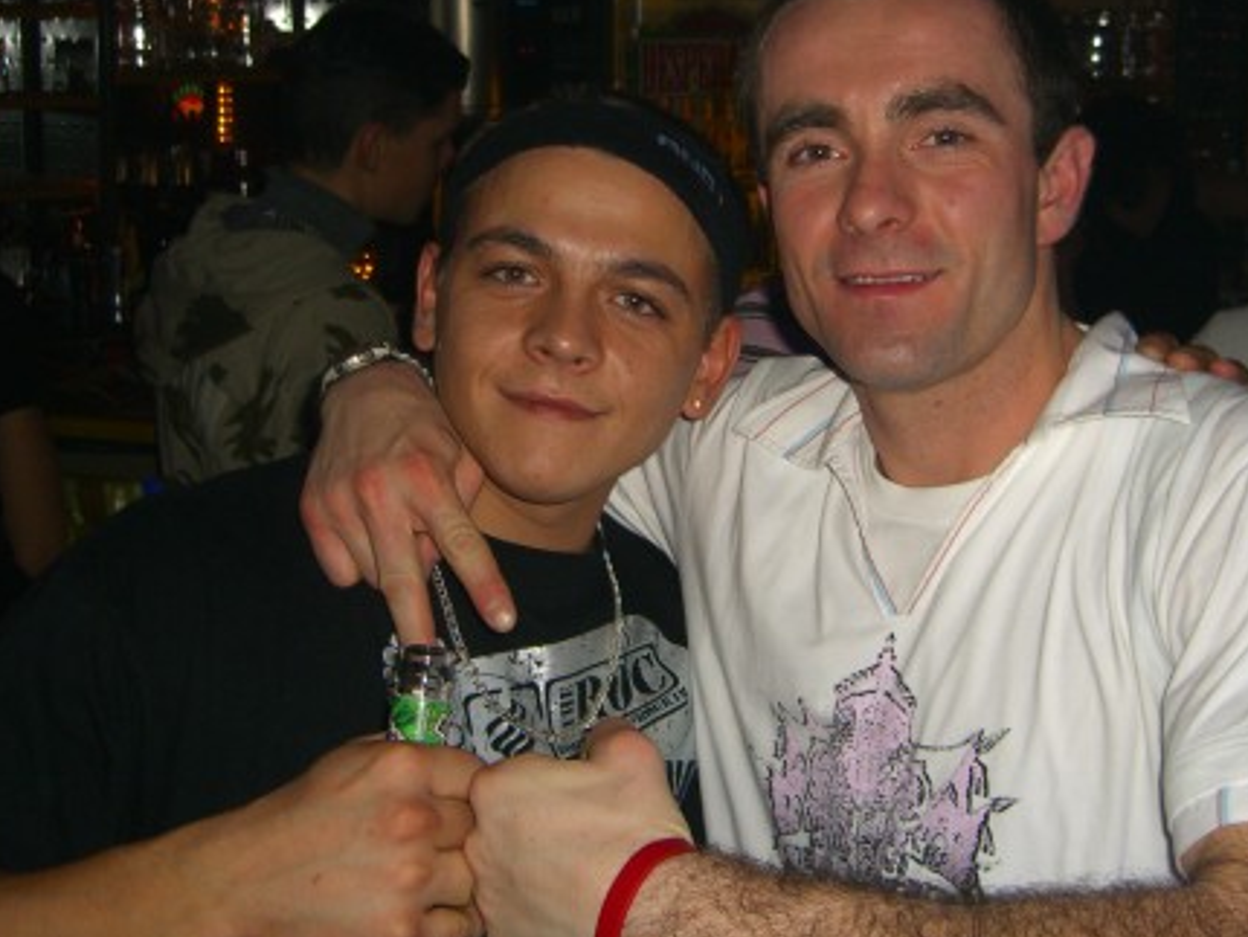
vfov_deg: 27.5
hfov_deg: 36.1
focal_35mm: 53
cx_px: 699
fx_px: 1912
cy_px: 357
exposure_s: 1/60
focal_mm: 7.9
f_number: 2.8
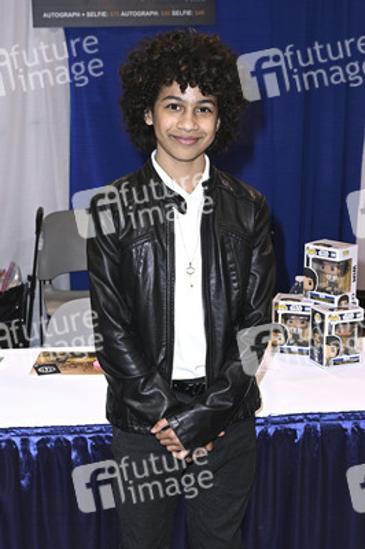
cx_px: 182
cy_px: 274
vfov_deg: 51.9
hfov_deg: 35.9
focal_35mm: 37
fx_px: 564
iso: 1000
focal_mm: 37
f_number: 5.6
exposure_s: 1/250
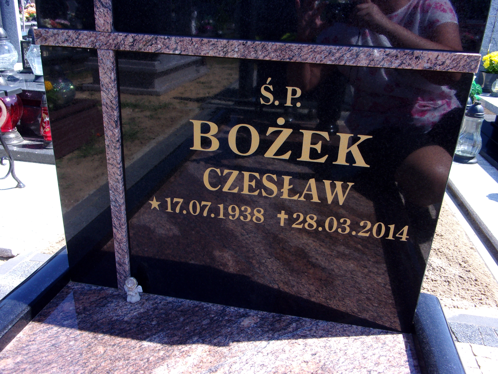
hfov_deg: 63.4
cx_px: 249
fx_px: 403
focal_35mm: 28
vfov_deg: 49.7
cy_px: 187
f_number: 3.9
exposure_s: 1/210
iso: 80
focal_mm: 5.1
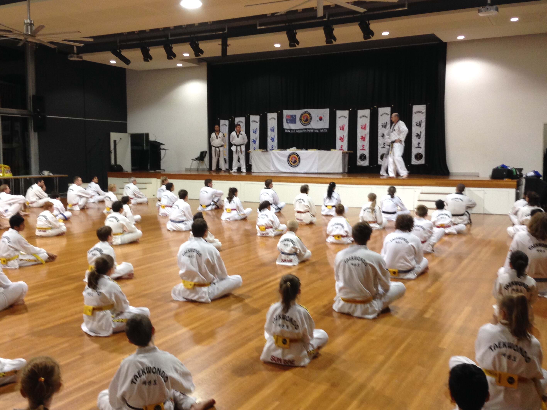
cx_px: 241
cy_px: 202
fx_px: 600
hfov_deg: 48.9
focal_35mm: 38
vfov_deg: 37.7
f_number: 2.4
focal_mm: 4.12
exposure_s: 1/20
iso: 125
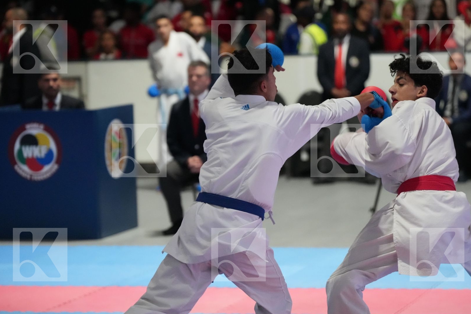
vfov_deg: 9.7
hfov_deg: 14.6
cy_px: 151
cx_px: 239
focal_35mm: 141
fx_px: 1844
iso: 8000
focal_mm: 126
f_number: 2.8
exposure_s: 1/800
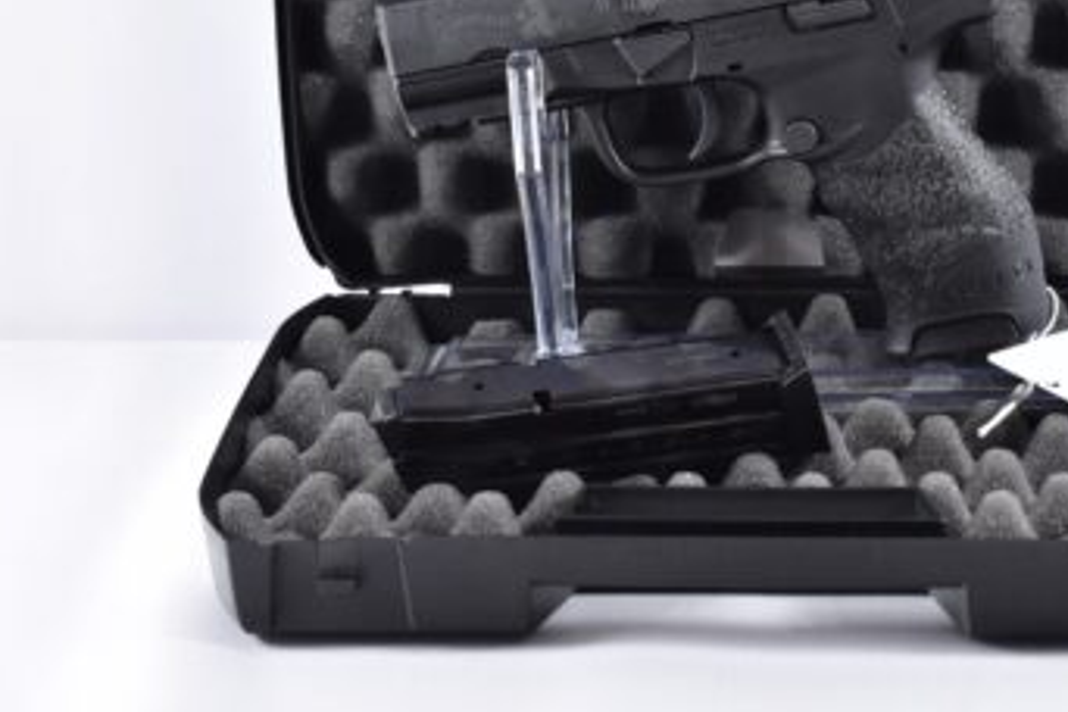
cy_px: 265
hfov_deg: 20.3
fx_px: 2966
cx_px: 700
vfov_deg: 13.7
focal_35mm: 100
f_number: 5
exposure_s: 1/80
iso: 640
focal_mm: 38
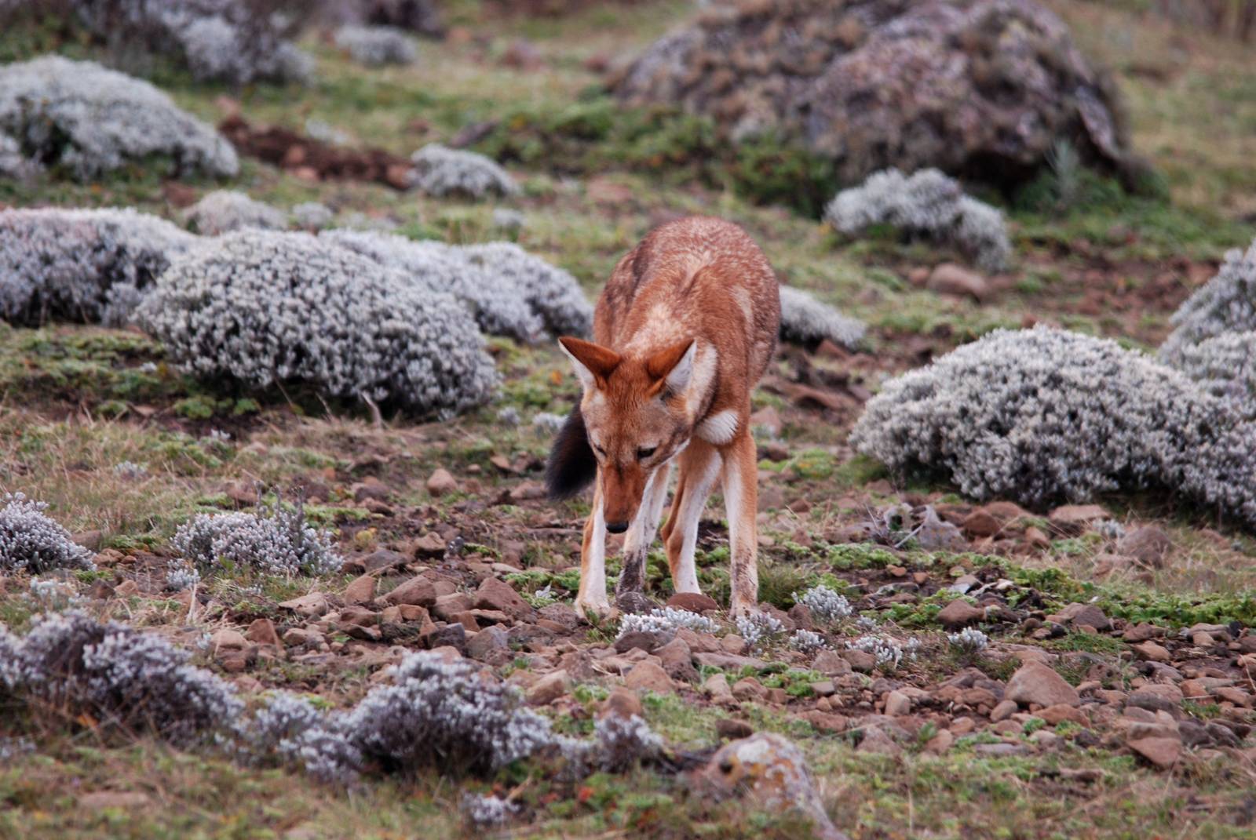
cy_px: 420
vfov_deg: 2.3
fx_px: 20958
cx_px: 628
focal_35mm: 600
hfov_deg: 3.4
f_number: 6.3
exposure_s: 1/250
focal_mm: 400
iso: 400
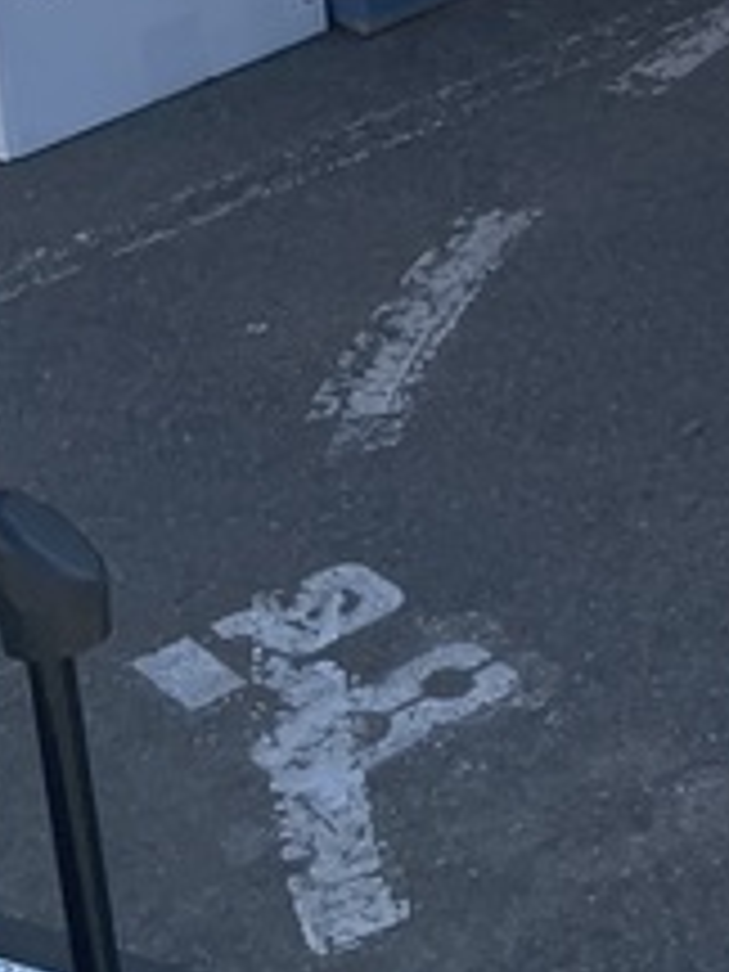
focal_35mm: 123
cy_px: -598
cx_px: 1516
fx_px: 3454
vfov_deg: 14.6
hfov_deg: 10.9
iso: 32
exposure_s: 1/1715
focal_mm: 4.2
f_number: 1.6
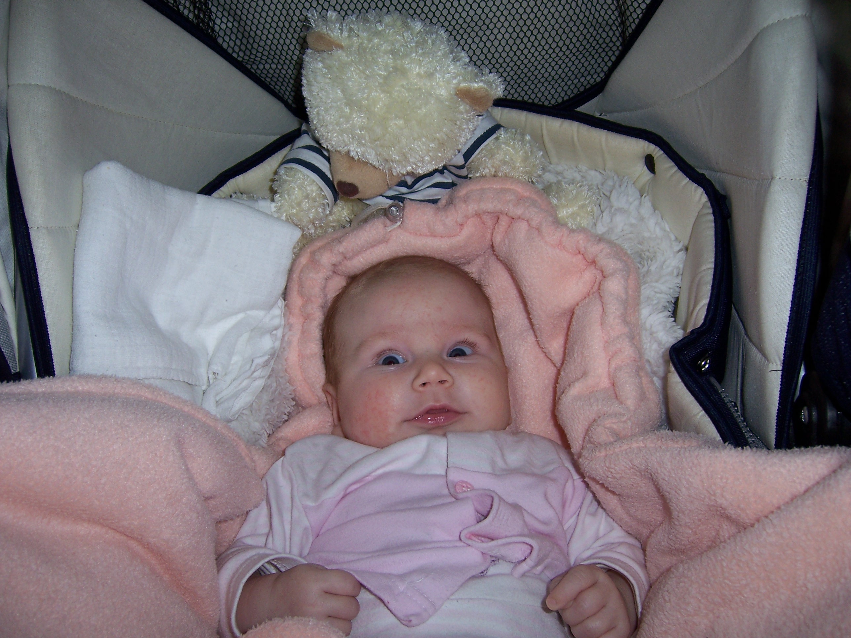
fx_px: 885
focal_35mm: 36
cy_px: 319
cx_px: 426
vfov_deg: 39.7
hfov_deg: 51.4
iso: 80
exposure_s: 1/60
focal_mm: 6.2
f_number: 2.8
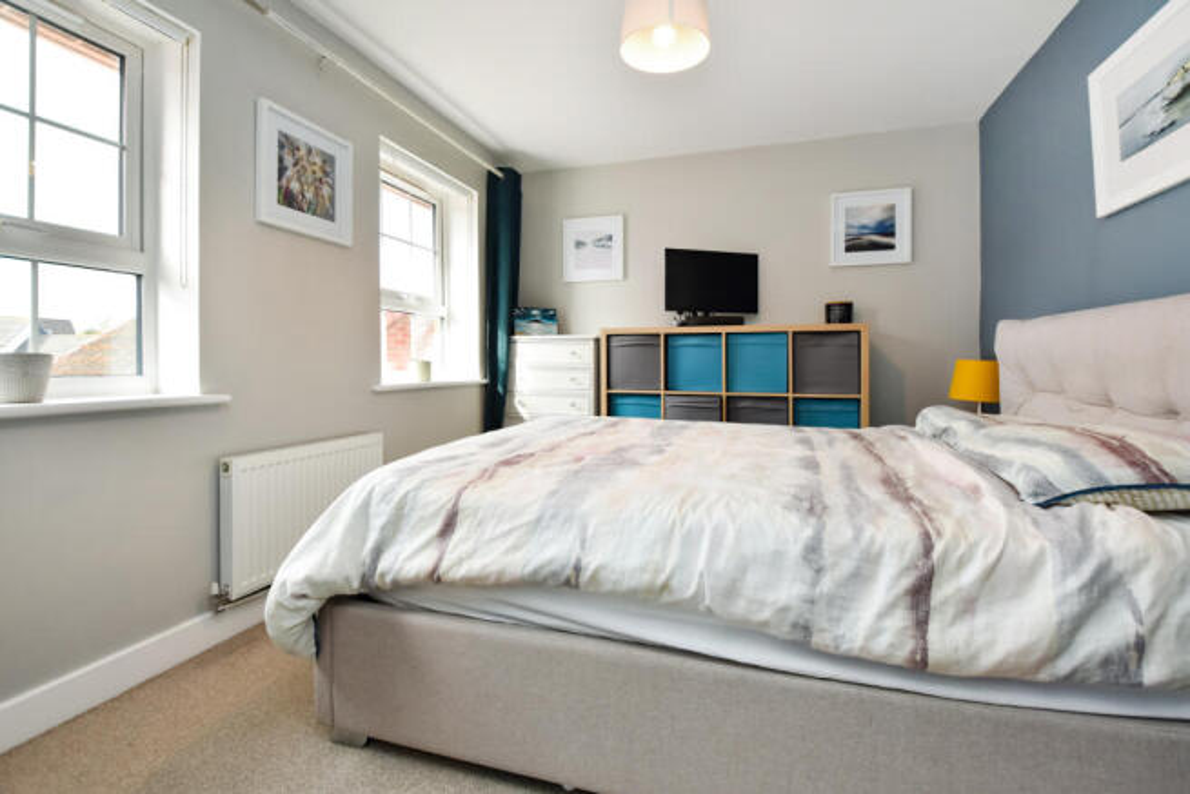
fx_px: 496
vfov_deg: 77.4
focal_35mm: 15
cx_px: 595
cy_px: 397
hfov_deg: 100.4
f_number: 5
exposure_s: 1/200
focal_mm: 10
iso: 450
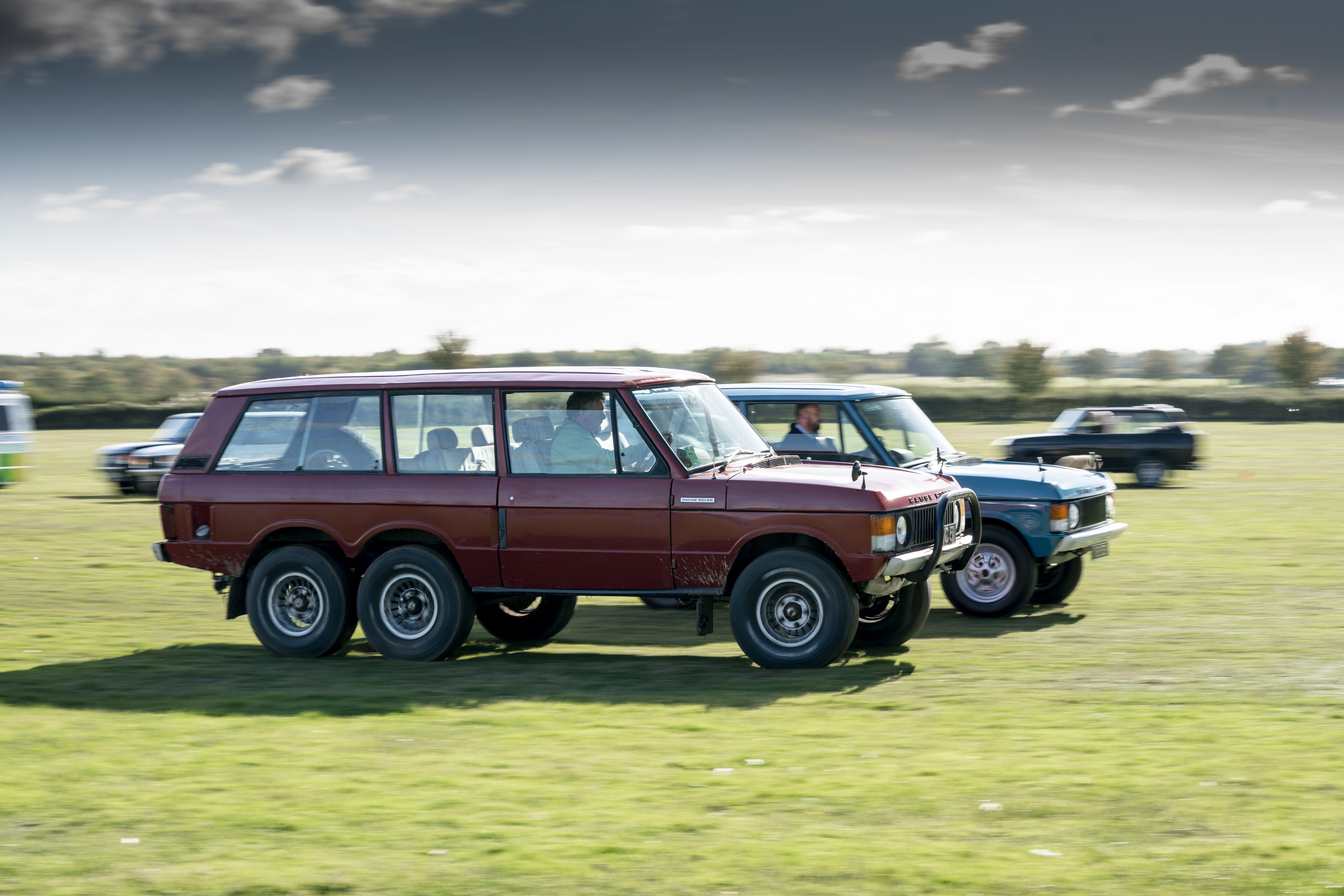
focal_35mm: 70
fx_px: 2613
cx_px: 672
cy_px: 448
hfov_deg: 28.8
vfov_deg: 19.5
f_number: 9
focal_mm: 70
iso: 125
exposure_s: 1/30
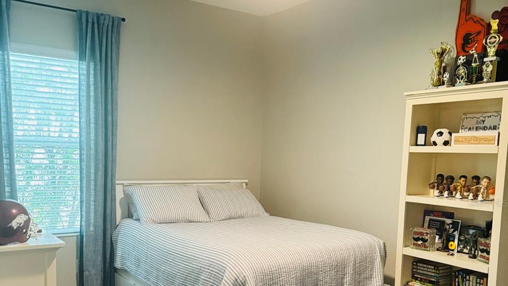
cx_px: 253
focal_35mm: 35
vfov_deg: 33.3
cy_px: 203
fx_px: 471
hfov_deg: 56.6
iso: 400
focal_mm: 6.86
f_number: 1.78
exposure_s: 1/60
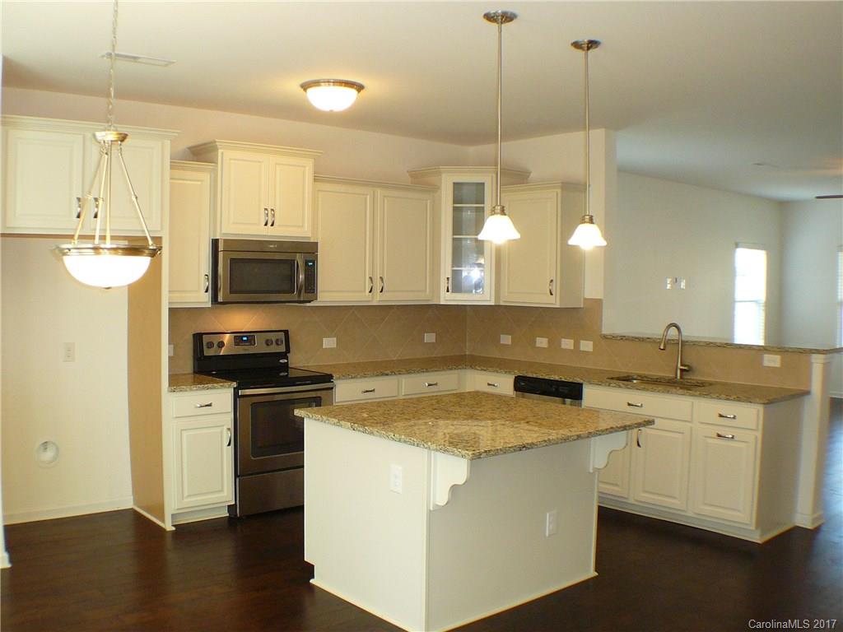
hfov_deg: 40.4
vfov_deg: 30.9
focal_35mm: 47
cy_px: 316
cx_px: 422
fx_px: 1145
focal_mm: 7
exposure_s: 1/30
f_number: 3.3
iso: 200
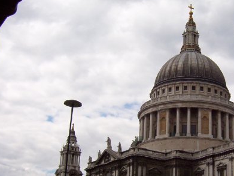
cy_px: 120
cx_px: 166
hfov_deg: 32.3
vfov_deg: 24.7
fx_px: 399
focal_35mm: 59
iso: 100
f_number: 5.24
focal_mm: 5.54
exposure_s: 1/944
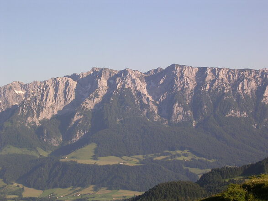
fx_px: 890
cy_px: 100
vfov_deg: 12.9
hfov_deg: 17.1
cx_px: 134
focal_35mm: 115
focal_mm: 17.4
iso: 100
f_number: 4.9
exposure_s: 1/295
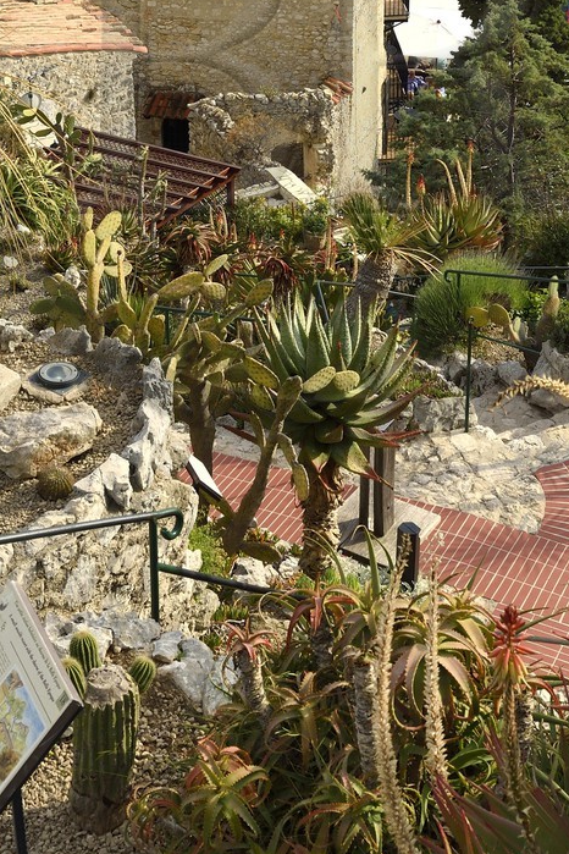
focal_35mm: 80
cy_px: 65
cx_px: 316
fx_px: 1897
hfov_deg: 17.1
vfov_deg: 24.5
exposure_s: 1/200
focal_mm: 35
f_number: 11
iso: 200
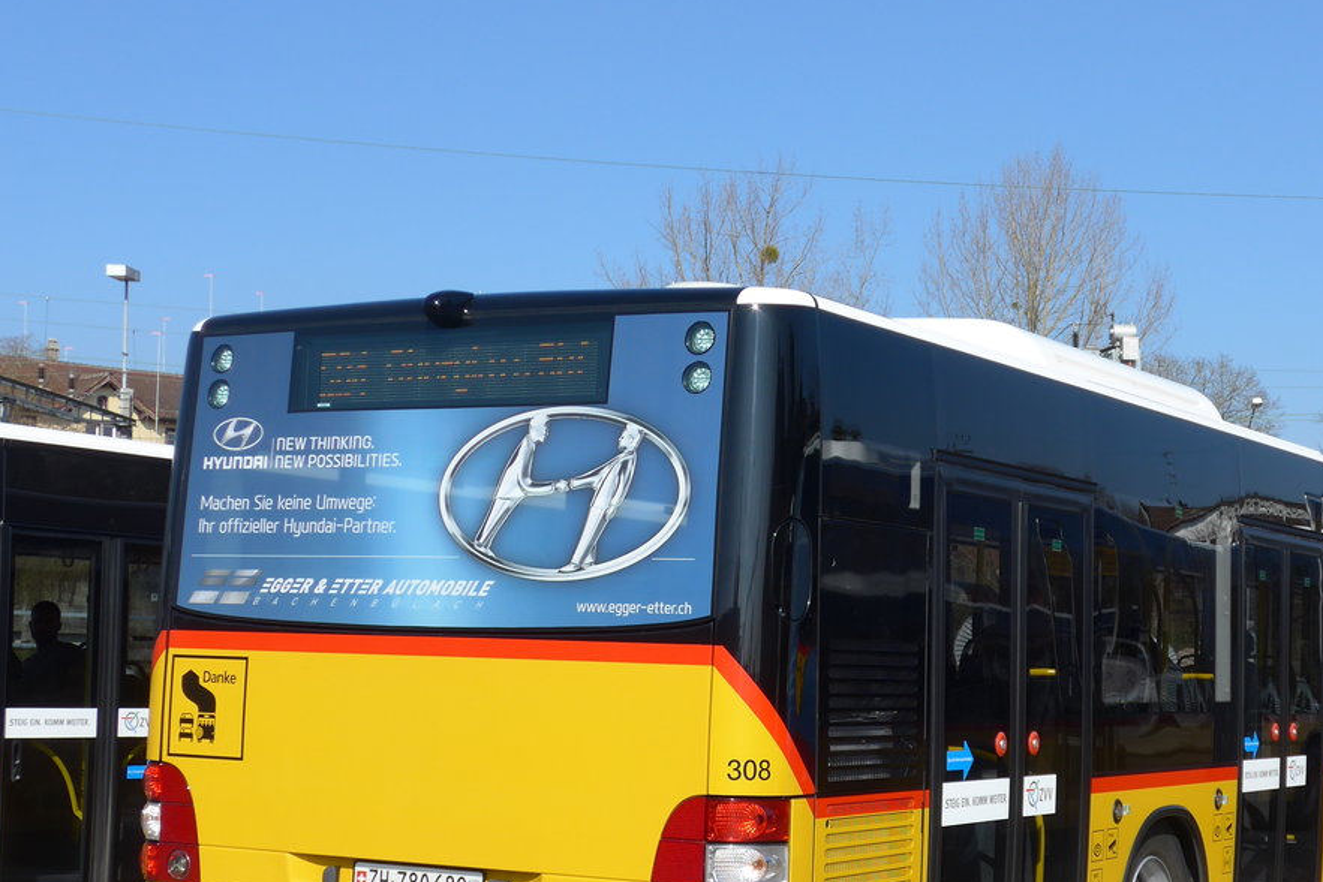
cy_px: 605
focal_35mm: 65
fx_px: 2389
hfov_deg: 30.7
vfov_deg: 20.8
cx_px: 887
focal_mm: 9.5
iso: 80
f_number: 3
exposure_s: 1/1600
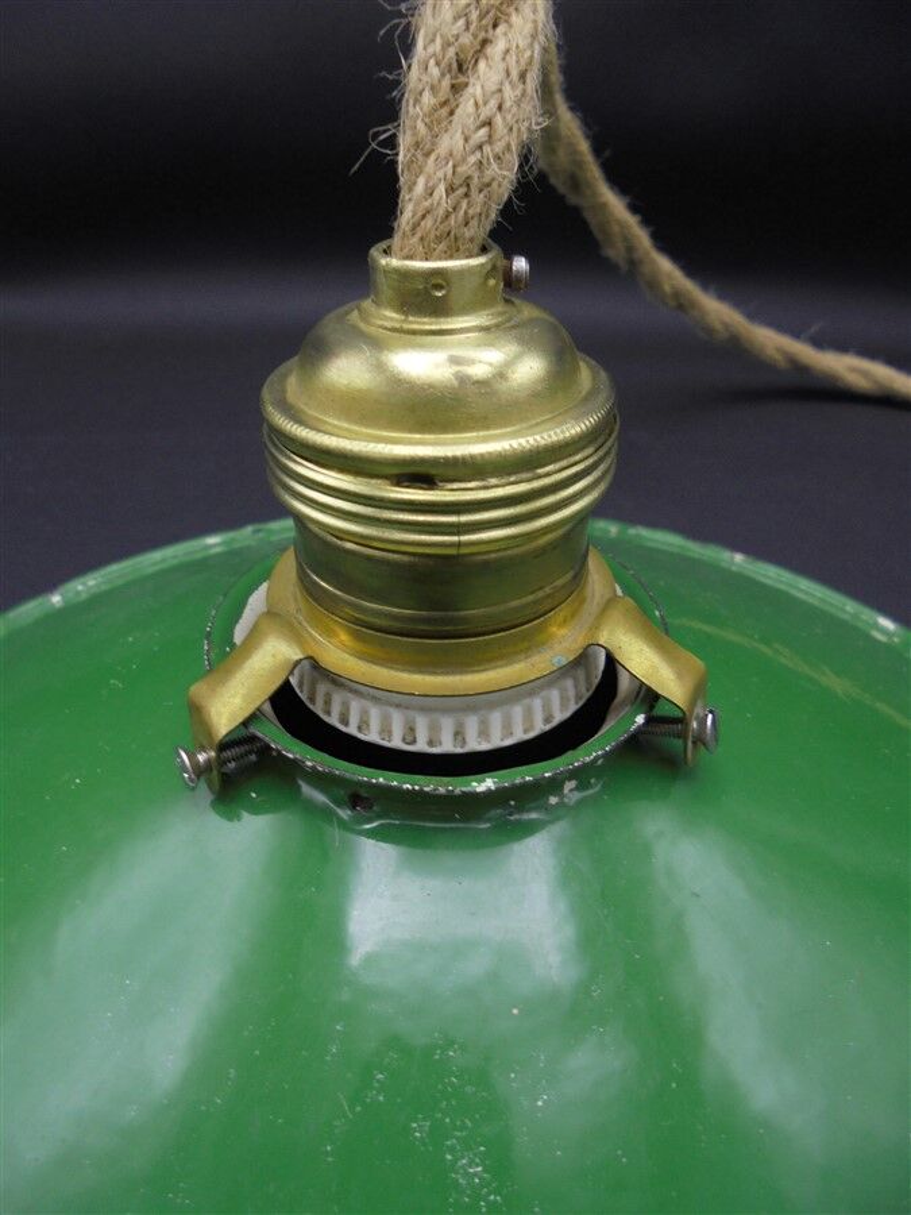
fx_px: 912
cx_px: 456
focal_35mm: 26
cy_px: 608
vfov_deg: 67.3
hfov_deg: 53.1
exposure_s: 1/30
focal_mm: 4.6
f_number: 3.5
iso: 100
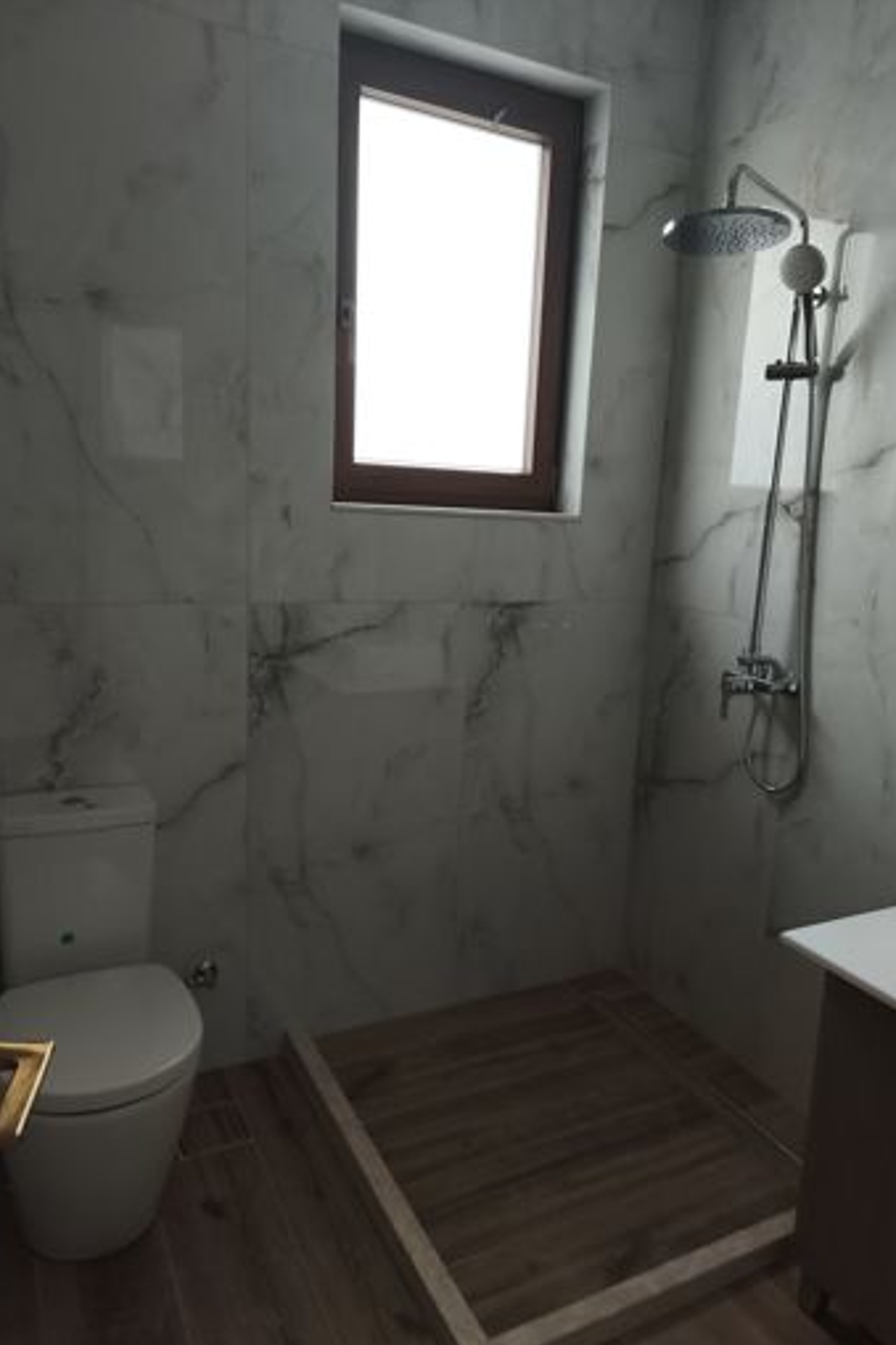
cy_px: 700
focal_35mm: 25
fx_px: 934
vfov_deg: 71.5
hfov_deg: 51.2
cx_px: 498
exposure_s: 1/50
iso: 200
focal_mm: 5.35
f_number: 1.7
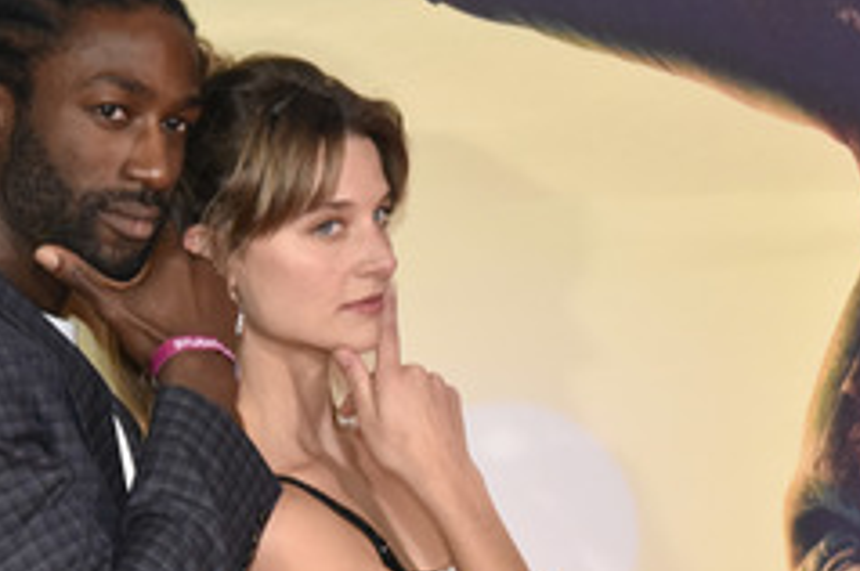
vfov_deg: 9.6
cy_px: 445
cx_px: 222
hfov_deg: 14.4
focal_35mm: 142
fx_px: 3388
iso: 4000
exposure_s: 1/250
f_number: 8
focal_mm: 75
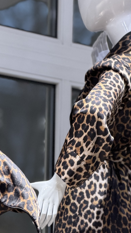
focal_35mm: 228
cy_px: 187
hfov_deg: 5.3
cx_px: 47
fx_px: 1408
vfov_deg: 9.4
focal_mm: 16.89
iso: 200
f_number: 2.8
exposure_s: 1/100
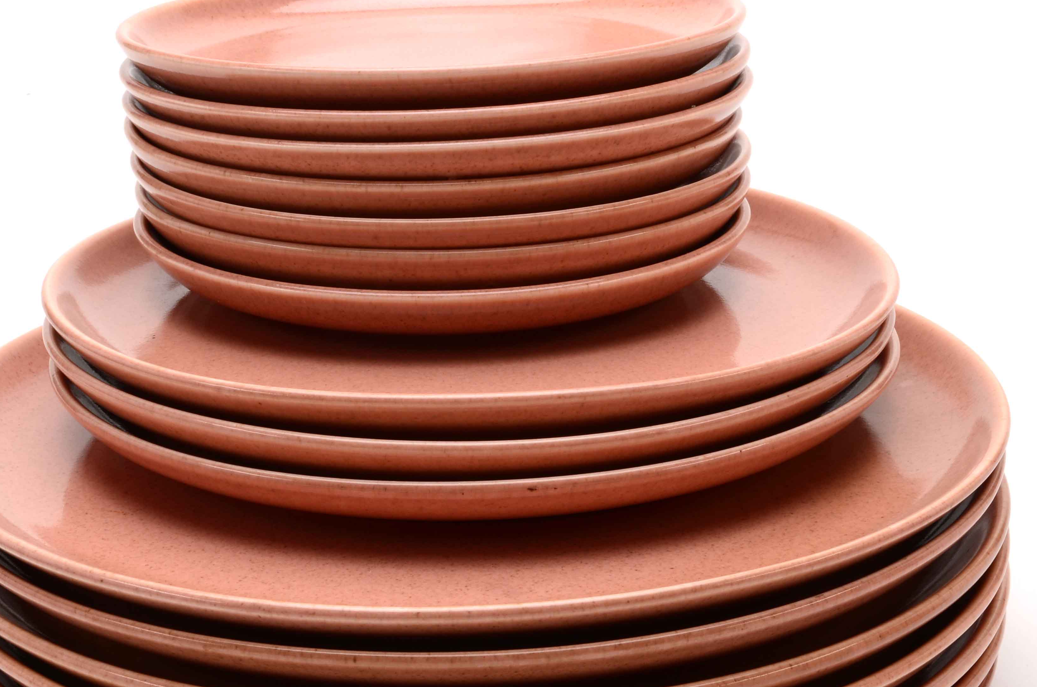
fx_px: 2264
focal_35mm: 79
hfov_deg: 25.8
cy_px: 452
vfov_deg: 17.2
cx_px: 478
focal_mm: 35
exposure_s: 1/160
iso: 100
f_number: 29
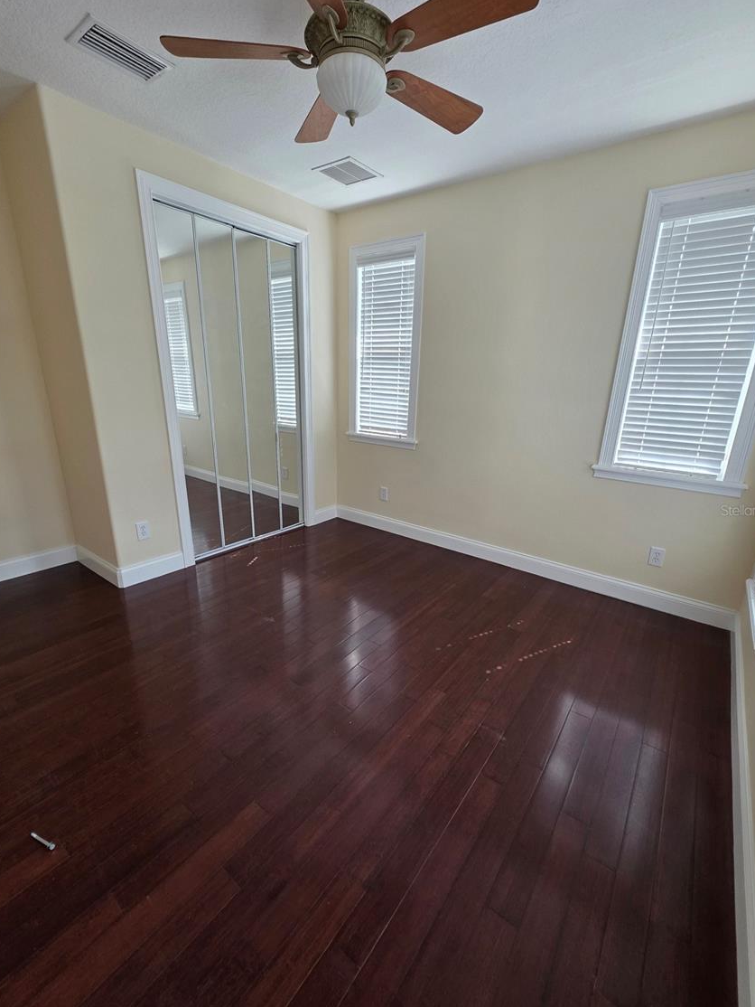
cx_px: 378
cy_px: 510
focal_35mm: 14
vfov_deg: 102.0
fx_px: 407
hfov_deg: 85.7
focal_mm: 2.2
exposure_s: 1/120
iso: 160
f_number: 1.9
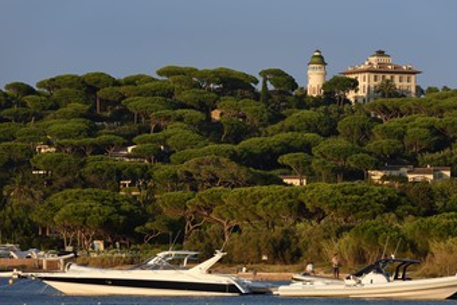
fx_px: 3137
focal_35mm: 247
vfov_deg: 5.6
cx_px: 253
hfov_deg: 8.3
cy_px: 169
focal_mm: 200
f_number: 8
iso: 200
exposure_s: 1/250
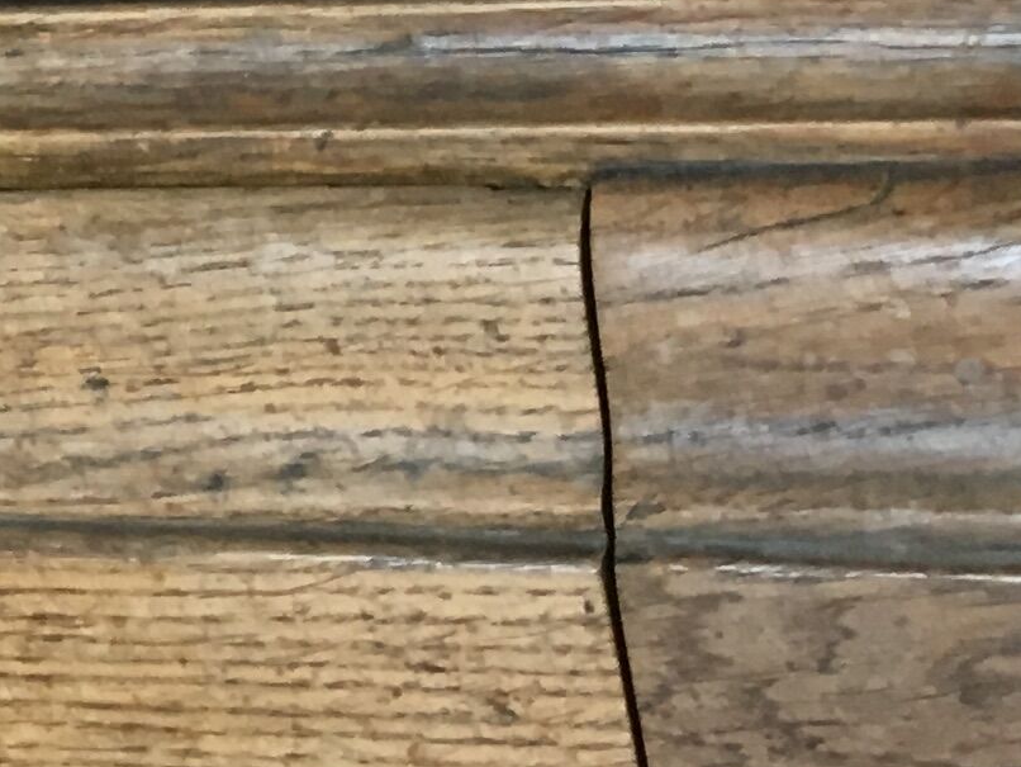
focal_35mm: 145
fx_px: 4278
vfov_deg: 9.9
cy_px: -408
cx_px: -528
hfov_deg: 12.9
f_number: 2.2
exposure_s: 1/33
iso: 125
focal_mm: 4.15
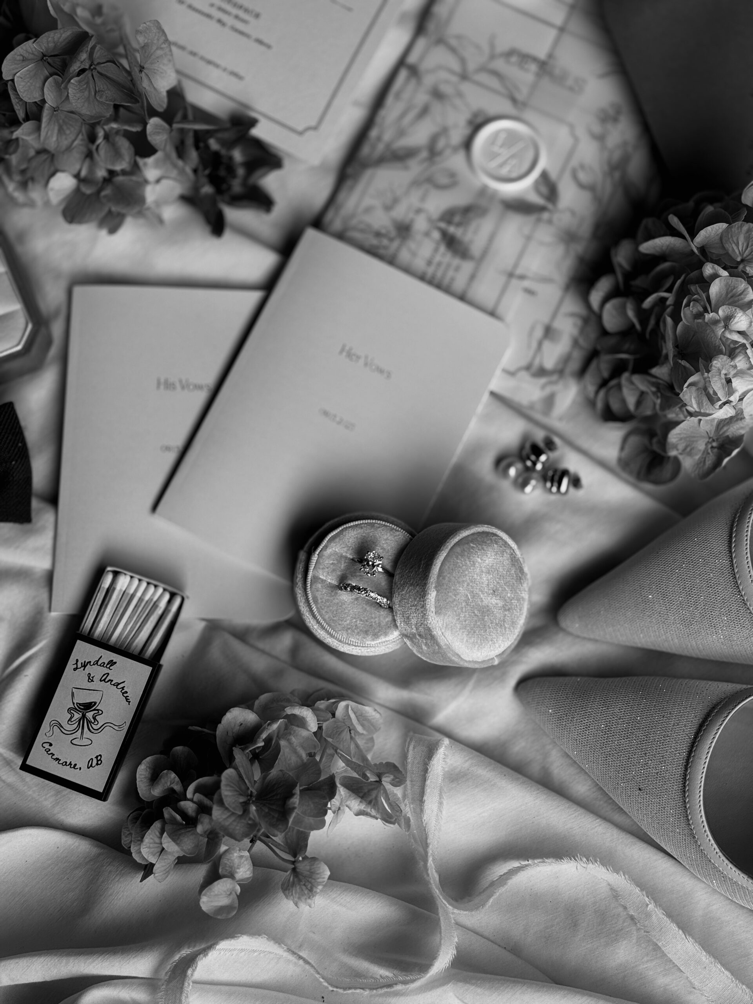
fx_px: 1392
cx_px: 376
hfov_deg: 30.3
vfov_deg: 39.7
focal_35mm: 48
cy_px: 502
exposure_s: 1/715
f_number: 1.78
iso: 64
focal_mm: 6.76
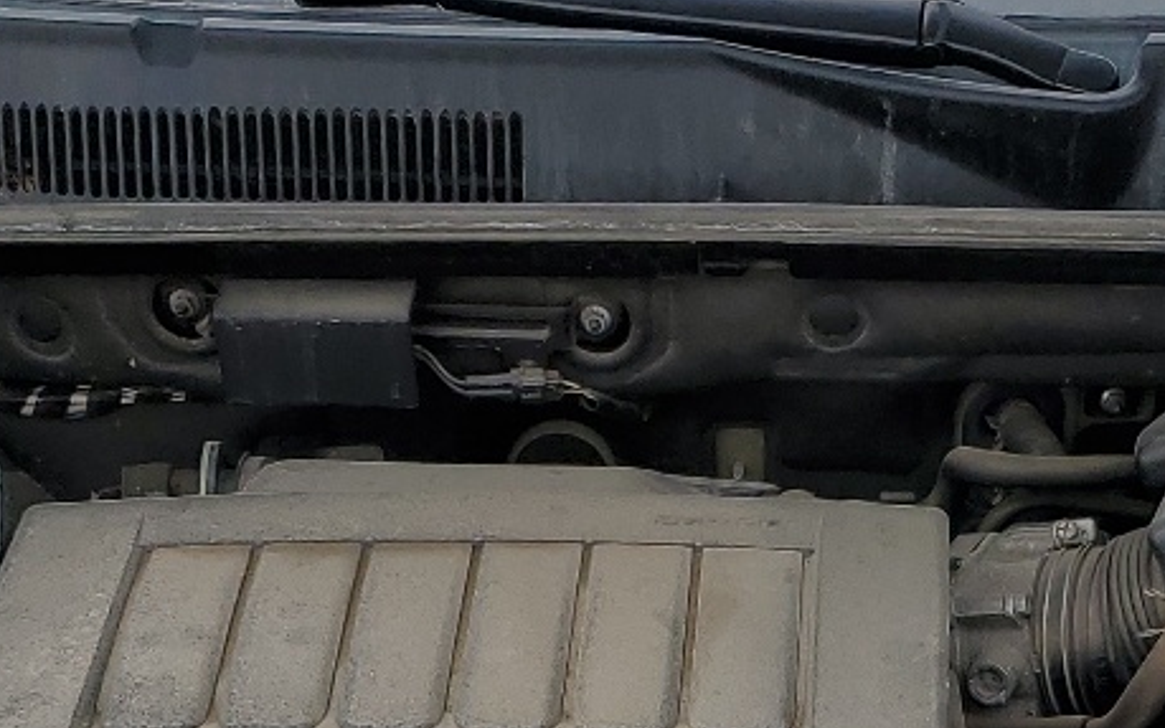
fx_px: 3048
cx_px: 858
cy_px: 796
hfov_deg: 21.5
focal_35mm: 96
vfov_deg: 13.4
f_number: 1.5
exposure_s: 1/1000
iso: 50
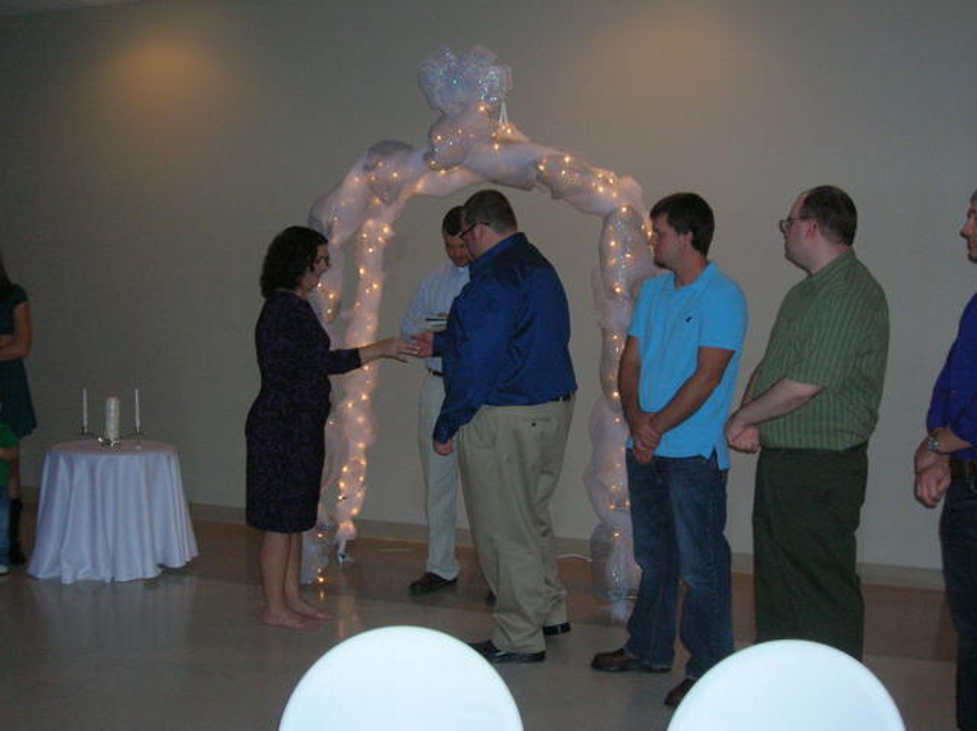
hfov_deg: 41.3
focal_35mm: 46
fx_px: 1297
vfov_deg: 31.5
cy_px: 366
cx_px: 488
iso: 200
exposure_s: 1/60.1
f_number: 3.2
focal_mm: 7.7
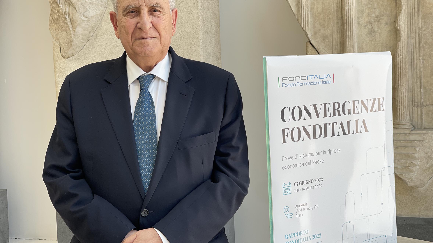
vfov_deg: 17.2
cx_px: 217
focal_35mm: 70
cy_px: 120
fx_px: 804
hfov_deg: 30.2
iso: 32
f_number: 2.2
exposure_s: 1/121
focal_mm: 7.5
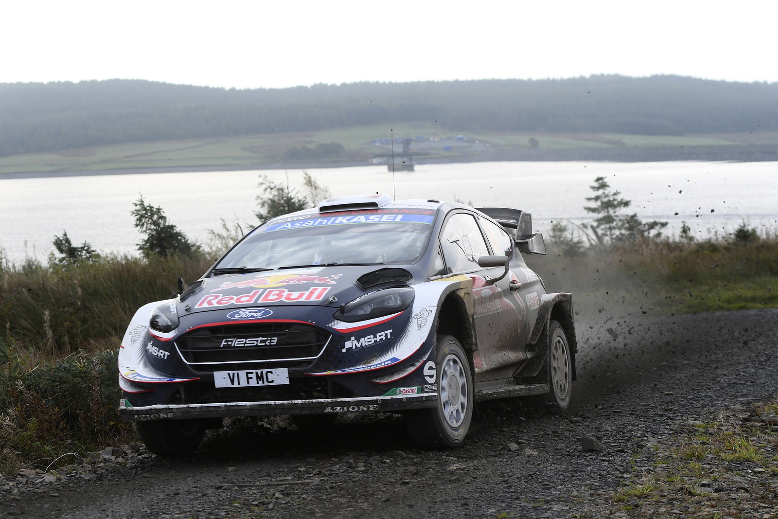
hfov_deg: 19.5
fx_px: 2269
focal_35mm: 105
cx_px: 389
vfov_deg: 13.0
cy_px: 260
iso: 400
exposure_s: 1/800
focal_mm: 70
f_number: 4
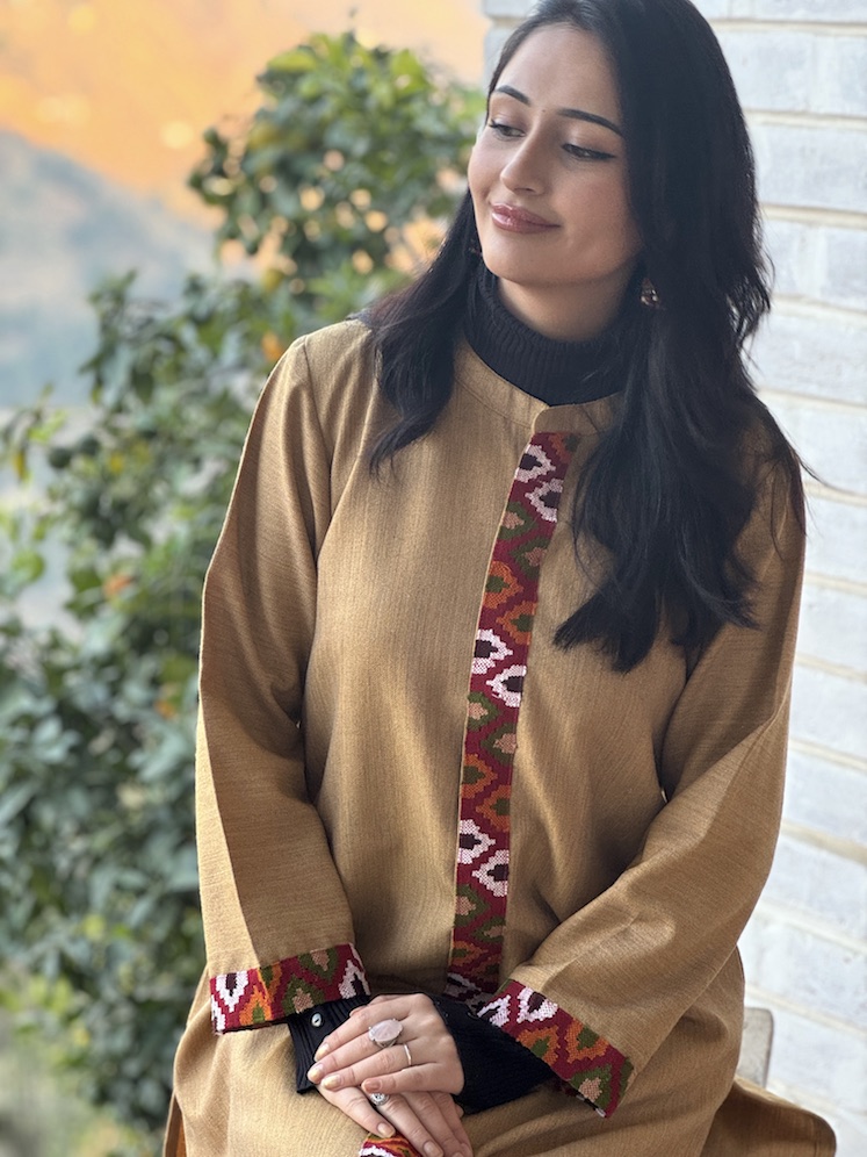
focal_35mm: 77
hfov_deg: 19.1
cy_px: 578
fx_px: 2571
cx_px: 434
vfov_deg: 25.3
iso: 125
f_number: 2.8
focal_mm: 9
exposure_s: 1/99
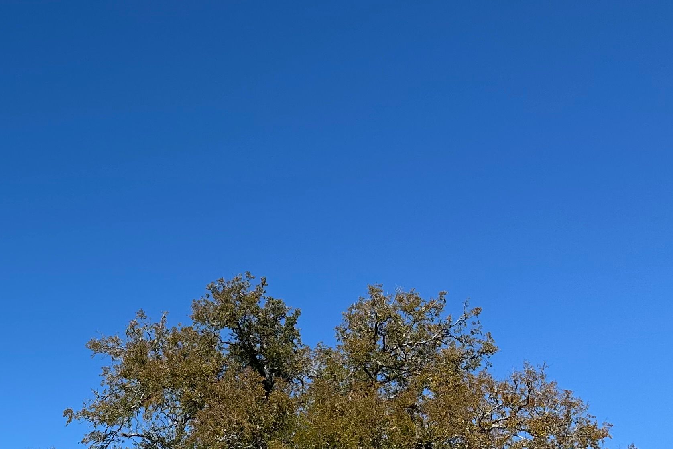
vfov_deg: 21.3
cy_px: 514
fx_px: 1122
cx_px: -93
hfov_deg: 29.6
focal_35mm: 60
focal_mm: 6.86
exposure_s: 1/4348
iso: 80
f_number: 1.78
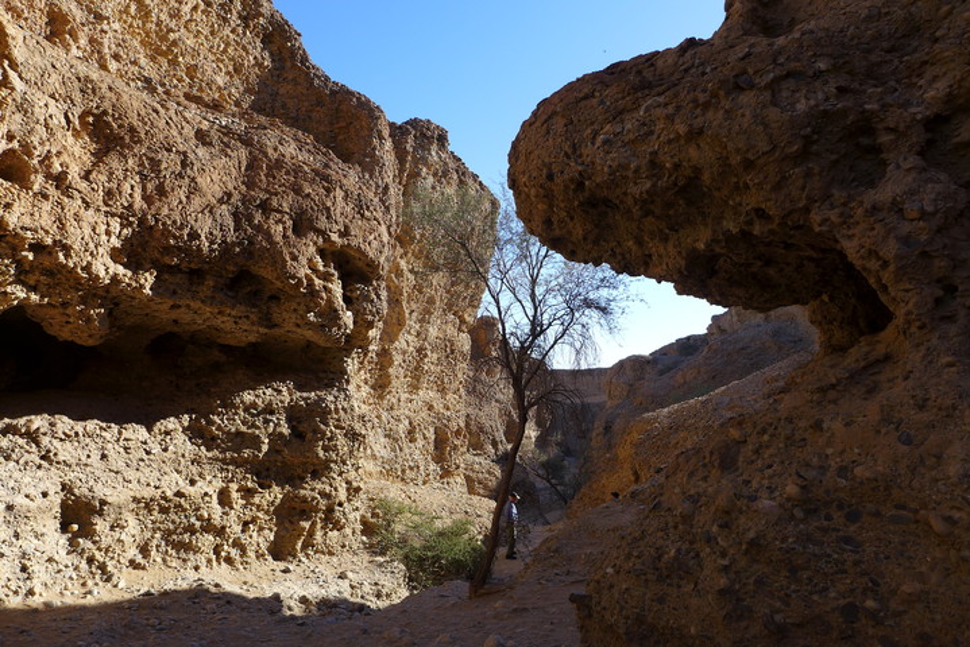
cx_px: 485
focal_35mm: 24
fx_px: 647
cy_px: 324
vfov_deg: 53.2
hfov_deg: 73.7
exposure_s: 1/1000
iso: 80
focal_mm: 4.7
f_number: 2.8
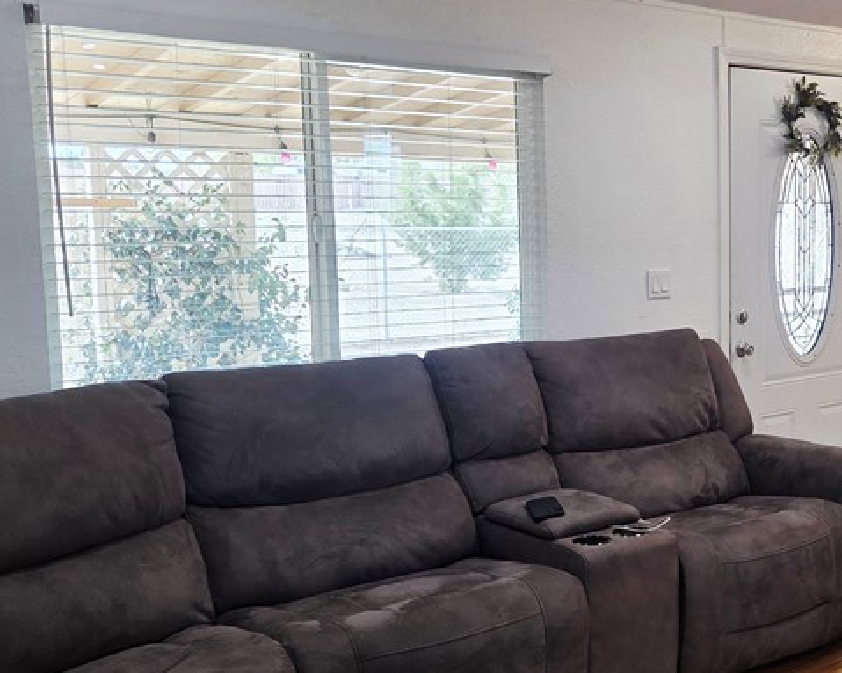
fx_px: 1196
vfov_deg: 31.4
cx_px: 788
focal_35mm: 48
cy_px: 329
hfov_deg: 36.0
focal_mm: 5.4
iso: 100
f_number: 1.8
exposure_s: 1/120
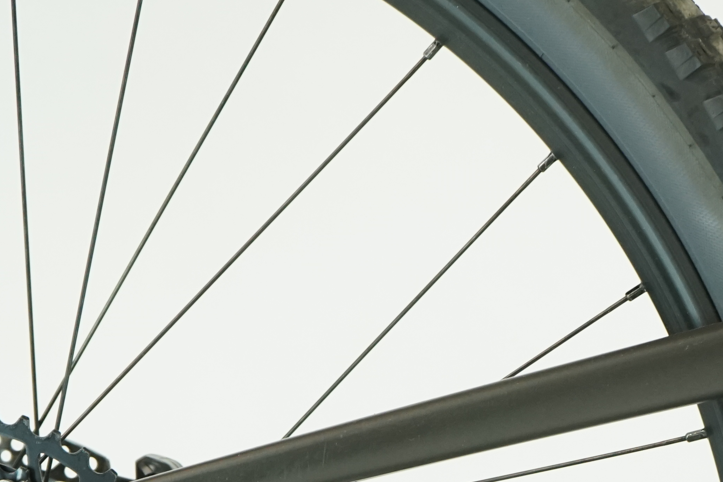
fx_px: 3153
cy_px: 685
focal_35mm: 157
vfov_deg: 8.6
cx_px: 689
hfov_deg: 12.9
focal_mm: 54
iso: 1600
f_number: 5.6
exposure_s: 1/200
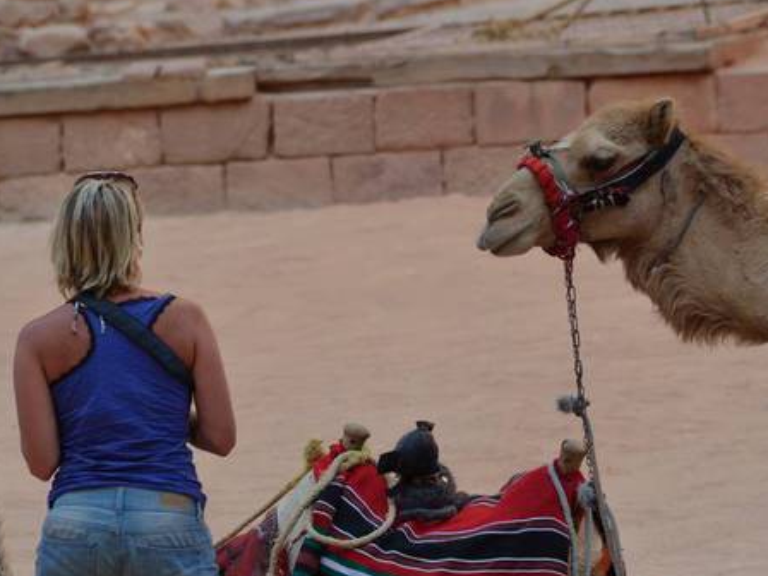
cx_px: 399
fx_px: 9984
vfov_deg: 3.3
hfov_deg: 4.4
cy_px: 342
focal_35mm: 450
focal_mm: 200
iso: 200
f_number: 5.6
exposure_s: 1/250
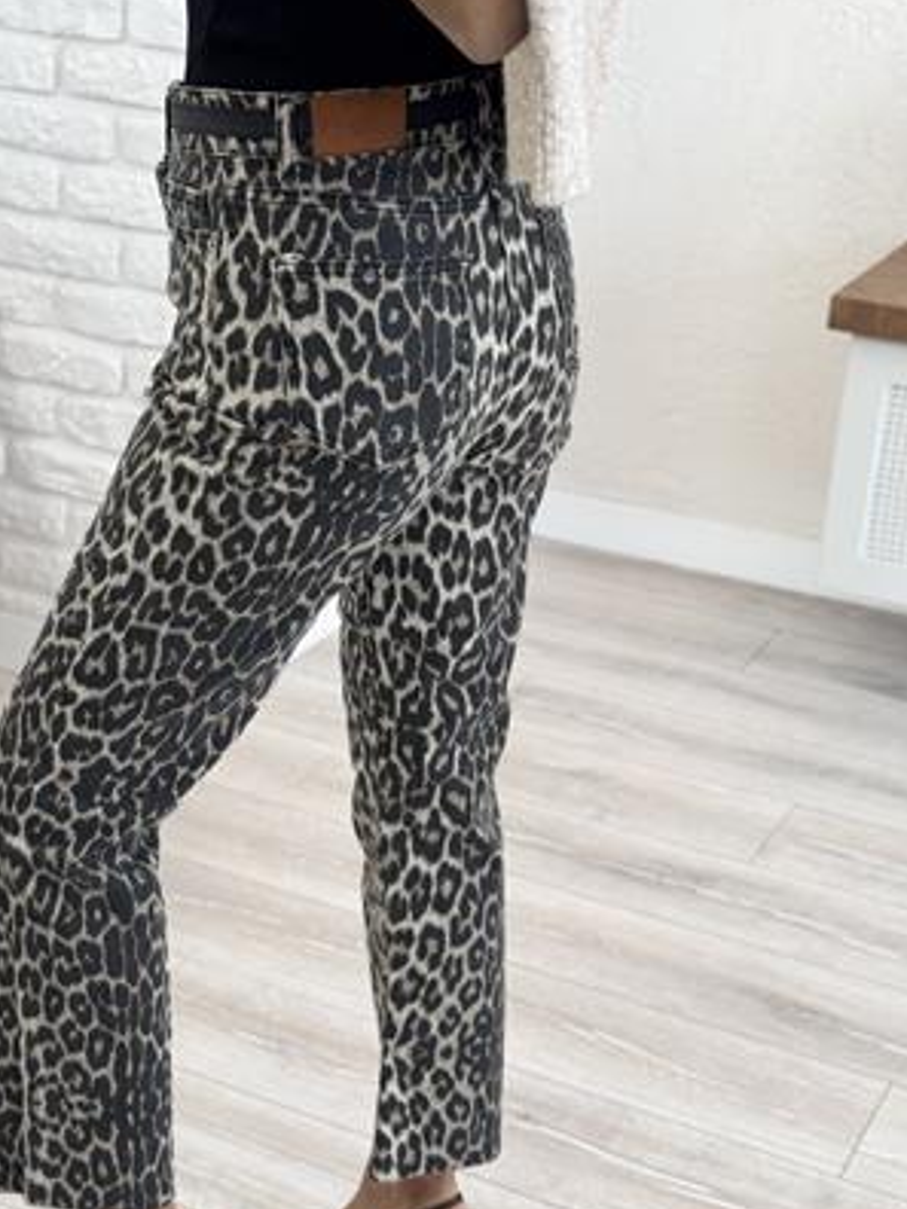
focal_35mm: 63
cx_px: 339
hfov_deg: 23.2
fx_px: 2201
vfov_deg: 30.7
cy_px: 678
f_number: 1.78
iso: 100
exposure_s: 1/108
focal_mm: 6.76
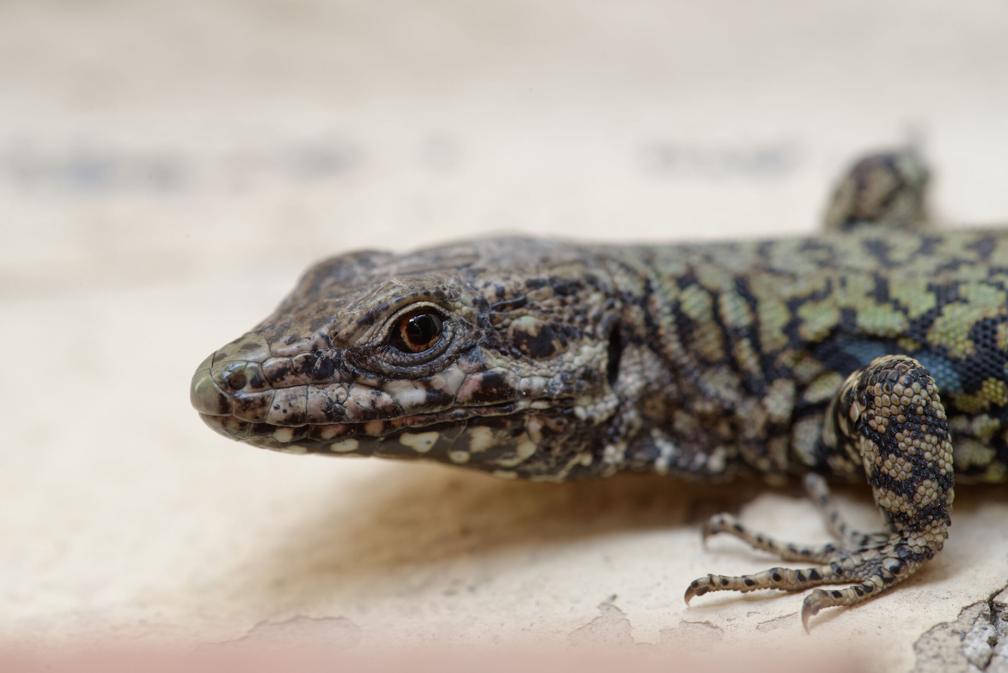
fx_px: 5182
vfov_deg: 7.4
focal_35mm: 185
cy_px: 336
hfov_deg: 11.1
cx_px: 504
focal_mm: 185
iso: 2000
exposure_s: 1/250
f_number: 9
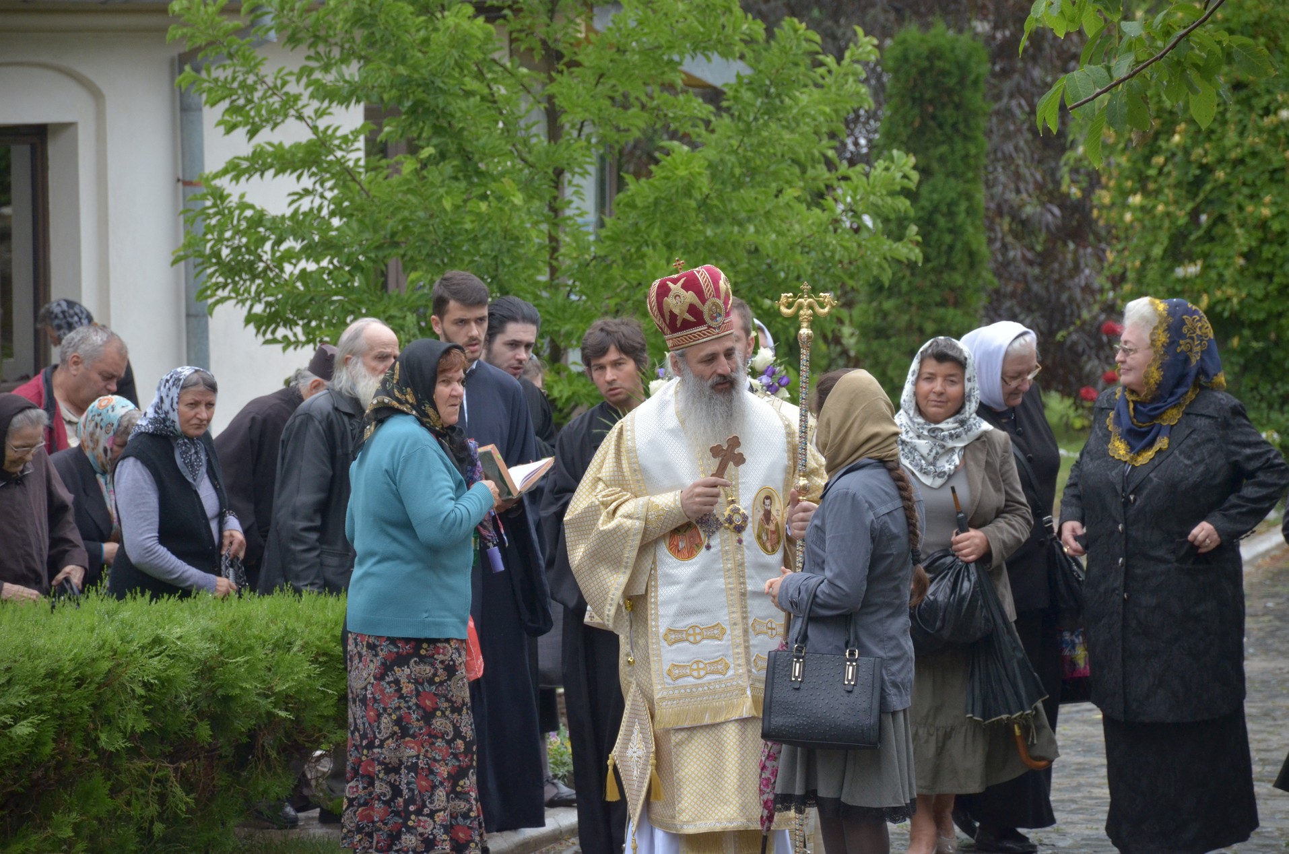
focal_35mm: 174
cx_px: 644
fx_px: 6218
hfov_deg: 11.8
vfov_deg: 7.9
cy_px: 427
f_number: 5.6
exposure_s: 1/640
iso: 800
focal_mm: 116
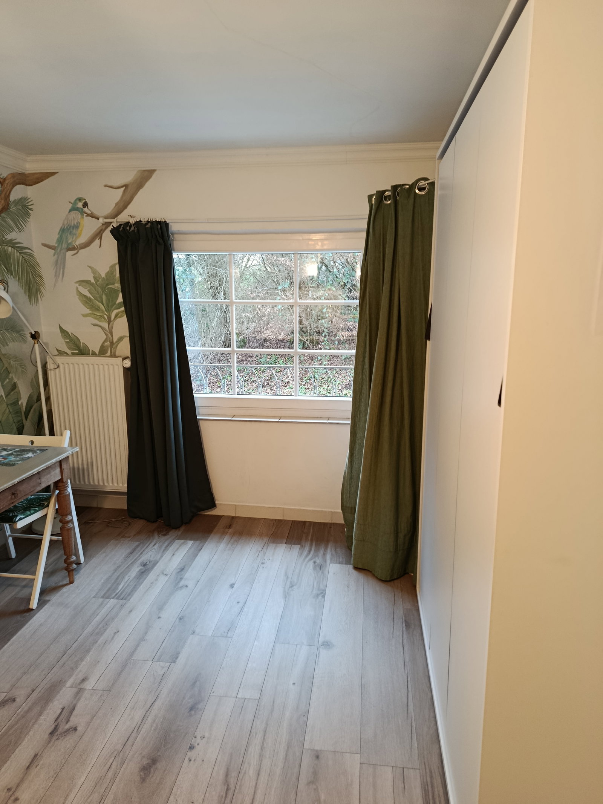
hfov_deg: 56.8
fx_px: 557
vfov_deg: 71.6
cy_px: 402
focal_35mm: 24
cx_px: 302
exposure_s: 1/50
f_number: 1.7
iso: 741
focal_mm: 5.24
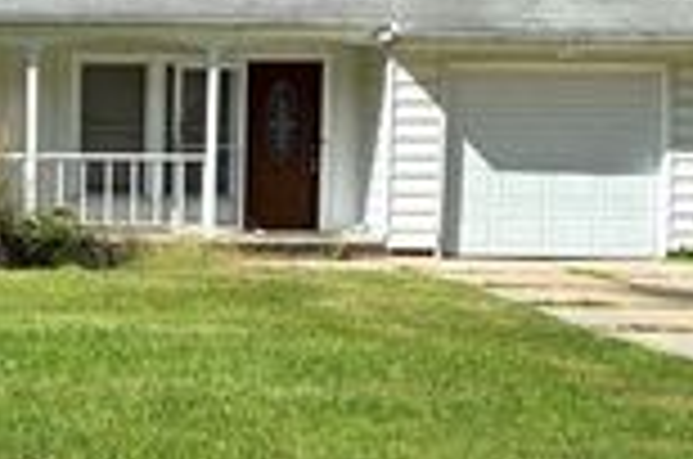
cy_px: 304
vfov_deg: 15.4
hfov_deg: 22.4
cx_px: 27
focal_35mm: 88
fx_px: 1690
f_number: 1.6
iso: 50
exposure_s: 1/2024
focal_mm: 5.96
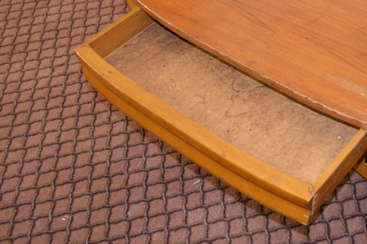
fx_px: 519
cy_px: 97
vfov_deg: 26.4
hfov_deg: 38.4
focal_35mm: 51
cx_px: 247
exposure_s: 1/60
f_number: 4
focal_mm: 24
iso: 2200
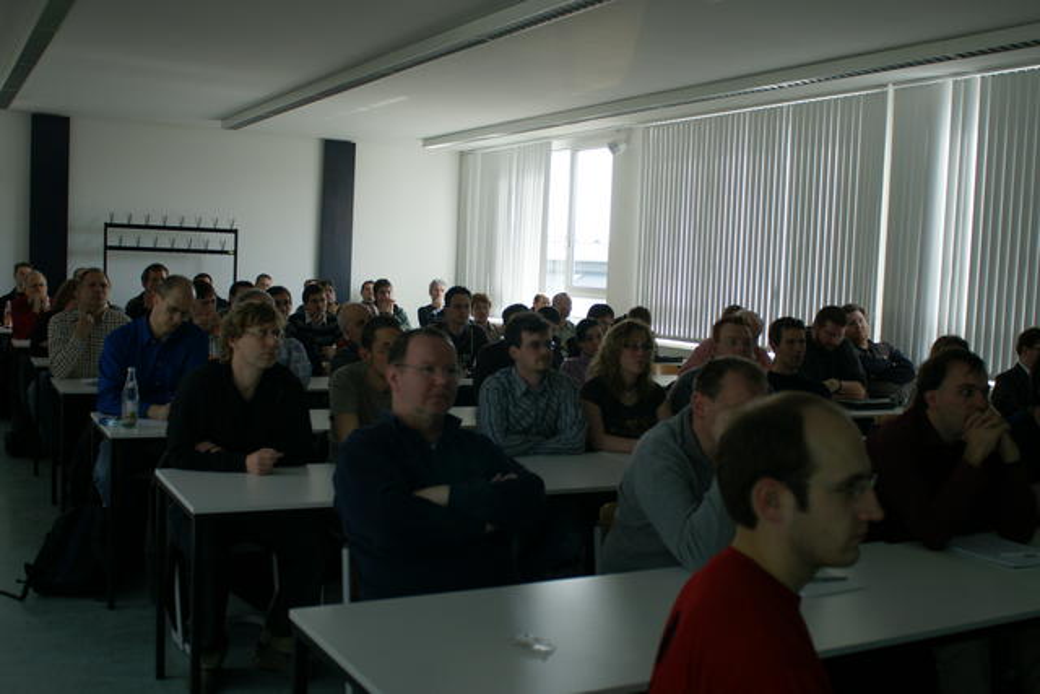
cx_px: 520
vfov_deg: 36.9
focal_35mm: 36
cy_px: 347
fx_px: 1040
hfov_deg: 53.1
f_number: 4
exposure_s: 1/160
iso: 200
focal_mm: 24
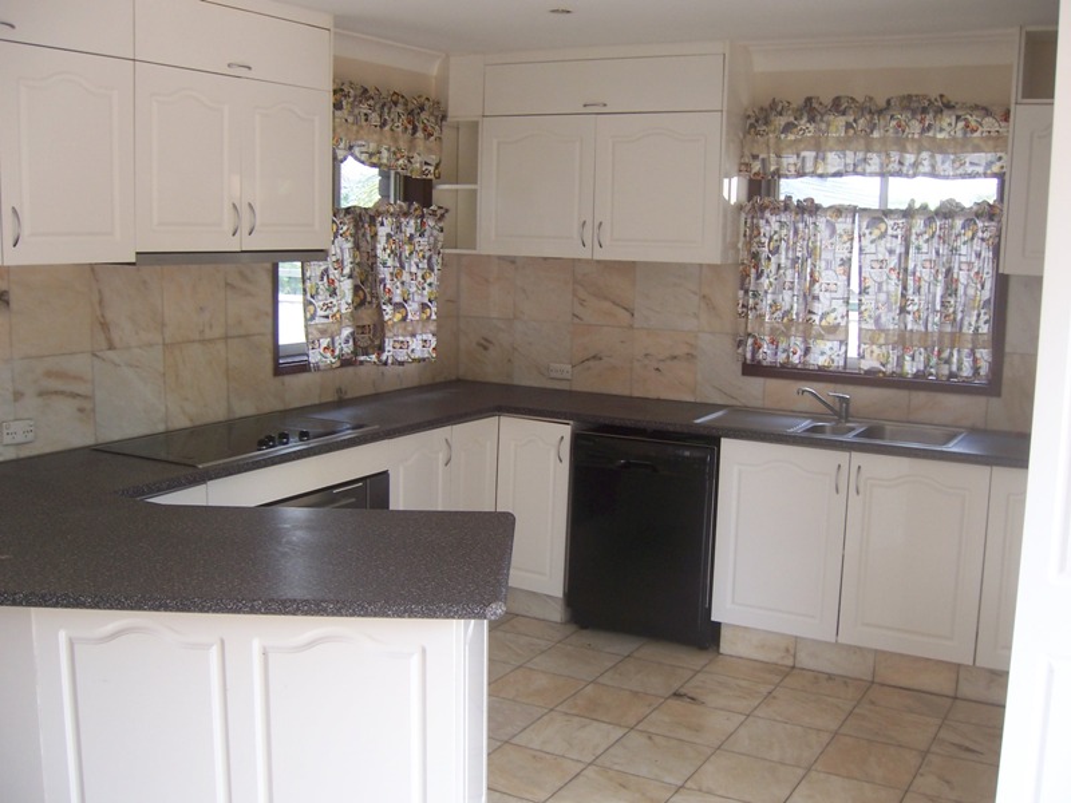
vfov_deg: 39.7
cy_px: 402
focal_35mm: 36
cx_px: 536
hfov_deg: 51.4
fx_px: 1114
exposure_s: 1/100
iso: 80
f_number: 2.8
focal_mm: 6.2
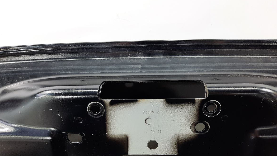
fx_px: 206
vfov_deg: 41.4
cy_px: 89
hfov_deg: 67.9
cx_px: 137
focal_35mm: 28
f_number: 2
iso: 80
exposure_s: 1/50
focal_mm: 4.6
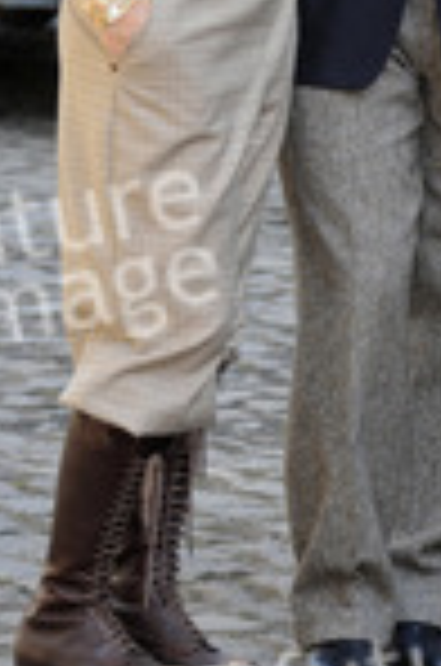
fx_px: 5243
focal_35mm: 284
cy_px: 54
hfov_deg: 4.8
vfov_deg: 7.2
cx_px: 477
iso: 320
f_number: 5.3
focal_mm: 105
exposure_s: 1/125
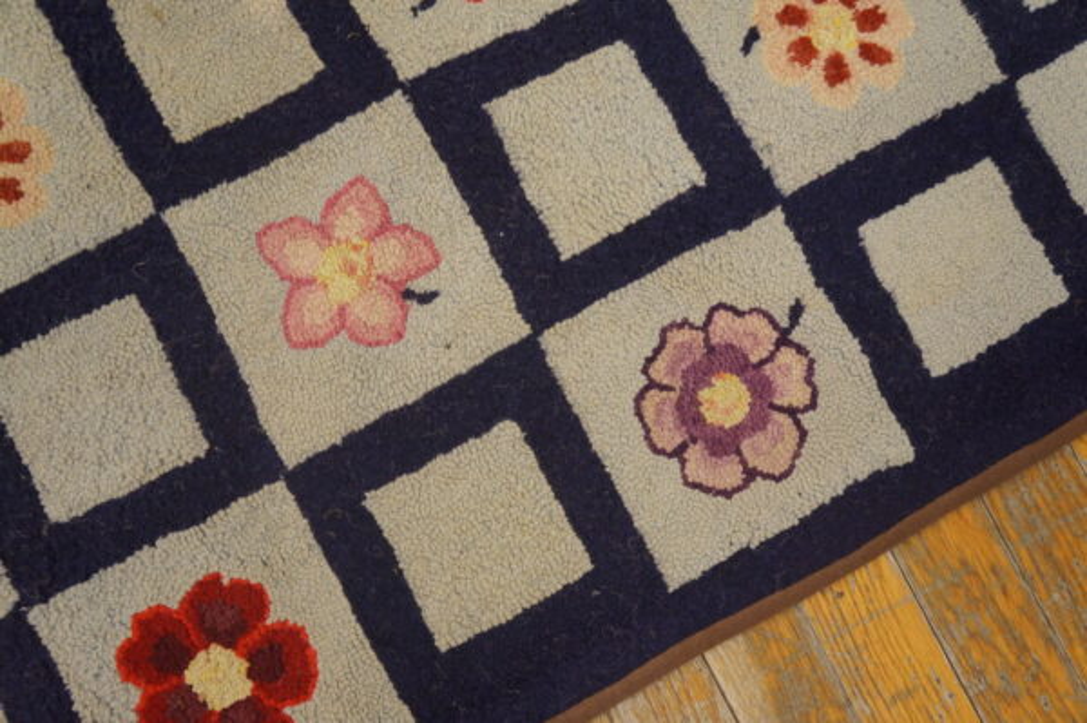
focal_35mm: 33
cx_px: 544
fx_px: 996
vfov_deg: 39.9
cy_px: 362
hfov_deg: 57.3
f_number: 4
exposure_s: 1/60
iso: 1250
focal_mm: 22
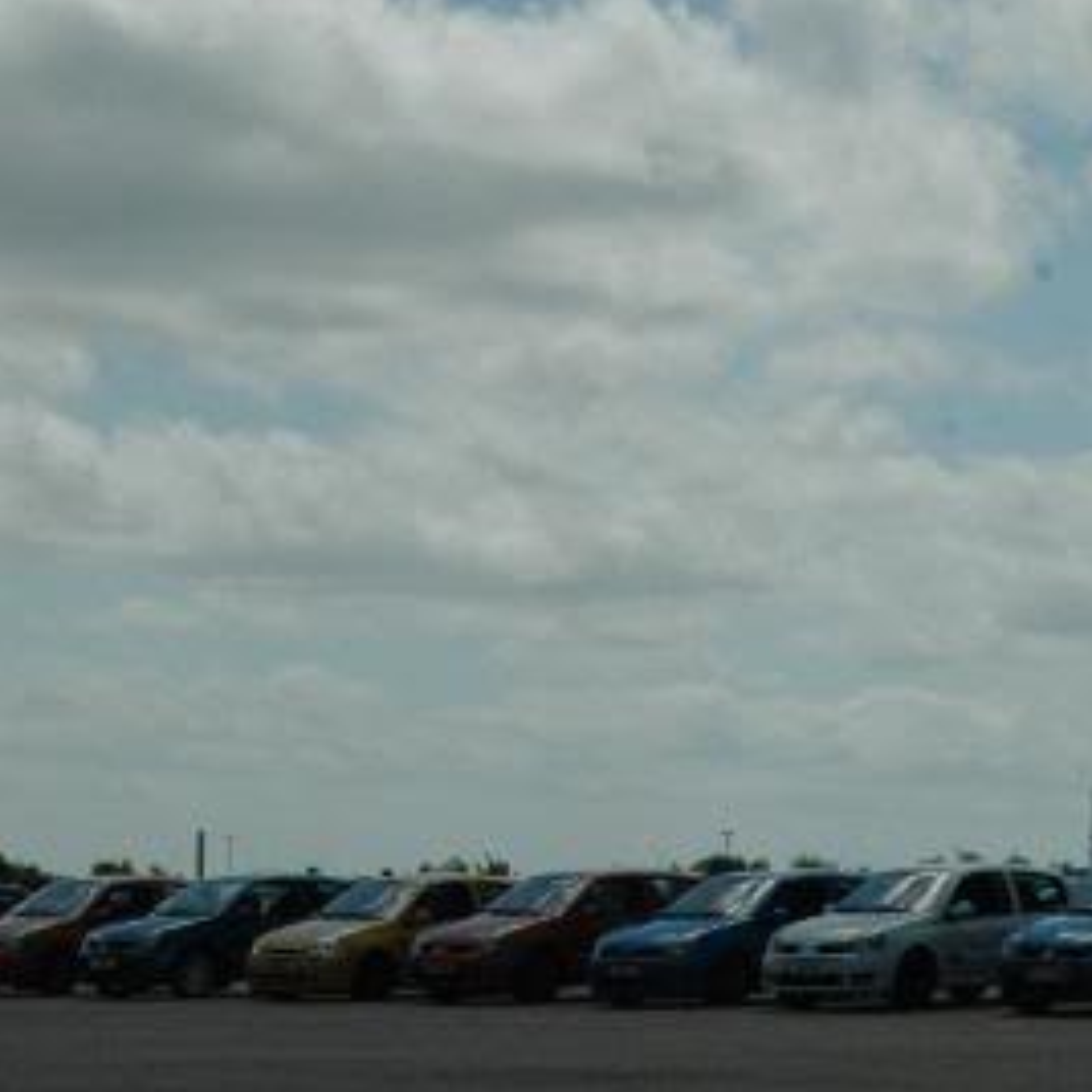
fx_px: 4604
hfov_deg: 13.5
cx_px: 774
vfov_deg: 13.4
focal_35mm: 129
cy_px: 1004
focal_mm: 34
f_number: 13
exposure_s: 1/640
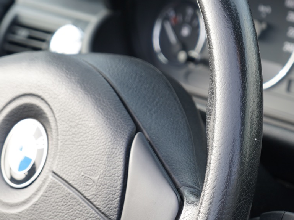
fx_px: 1427
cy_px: 71
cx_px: 230
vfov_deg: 8.8
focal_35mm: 168
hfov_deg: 11.7
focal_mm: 70
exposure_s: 1/80
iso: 160
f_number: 5.6
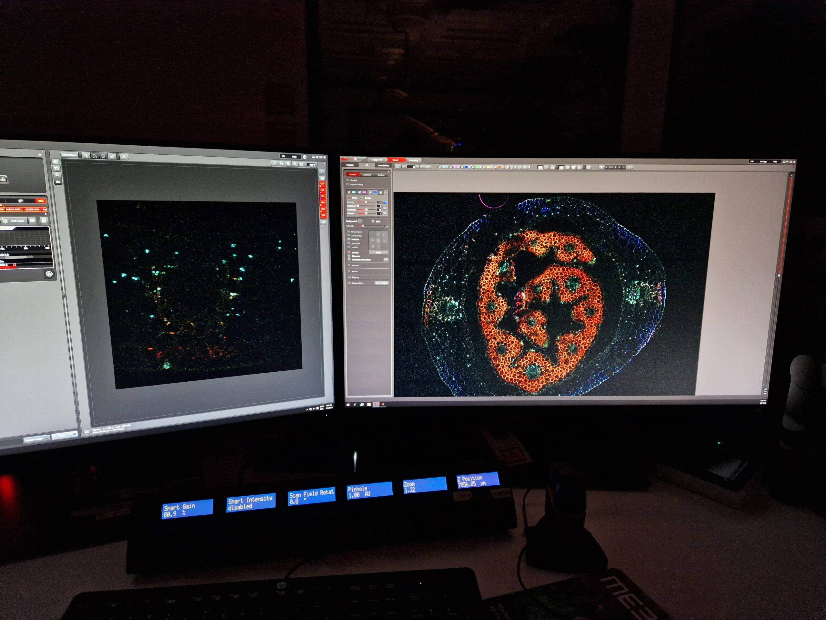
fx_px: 549
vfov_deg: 58.9
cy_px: 310
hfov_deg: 73.9
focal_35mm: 23
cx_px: 413
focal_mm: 5.4
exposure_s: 1/100
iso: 800
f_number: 1.8
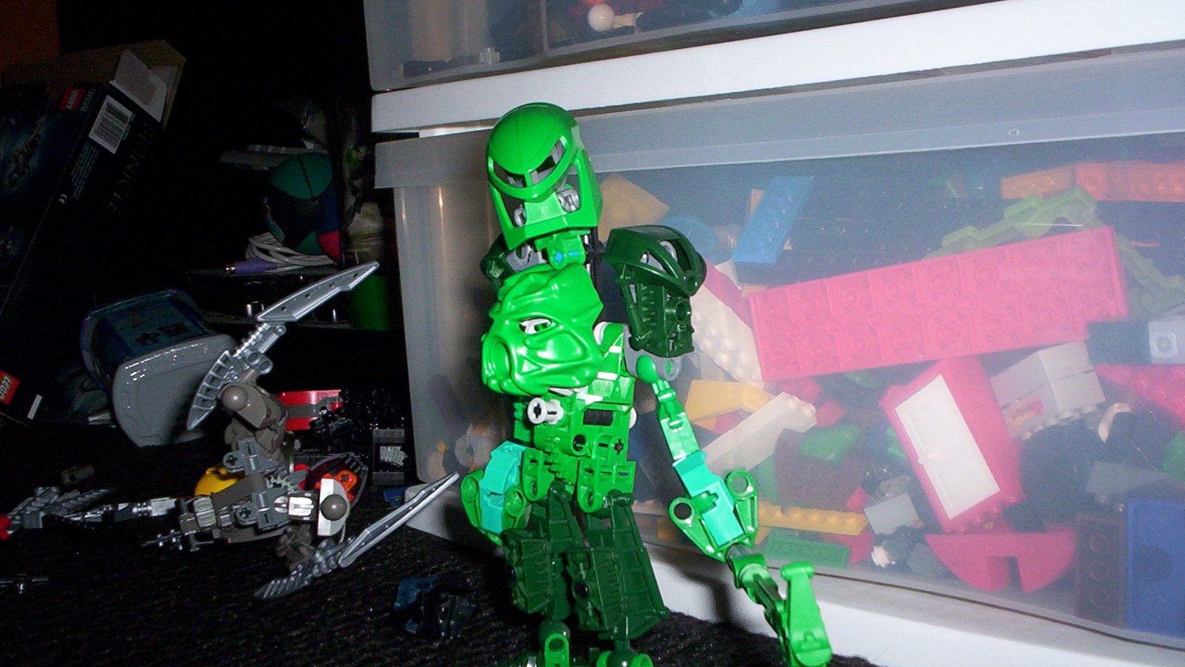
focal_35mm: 42
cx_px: 590
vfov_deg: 28.3
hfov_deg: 48.4
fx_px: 1320
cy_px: 410
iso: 140
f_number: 4.5
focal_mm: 4.99
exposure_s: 1/60
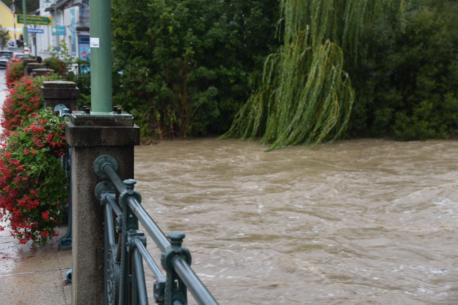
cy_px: 152
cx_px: 229
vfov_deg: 20.9
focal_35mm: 65
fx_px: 827
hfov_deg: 31.0
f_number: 5.6
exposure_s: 1/125
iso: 400
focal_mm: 65
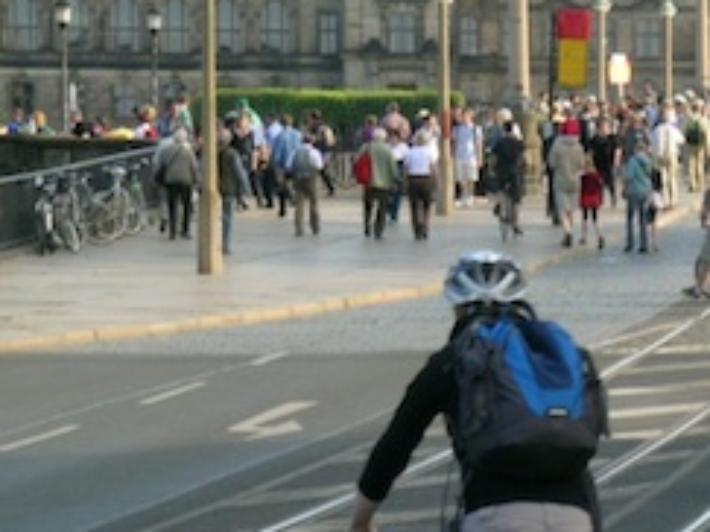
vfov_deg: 5.2
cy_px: 243
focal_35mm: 287
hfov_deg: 6.9
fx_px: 5884
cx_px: 830
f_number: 5.2
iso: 50
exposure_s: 1/125
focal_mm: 24
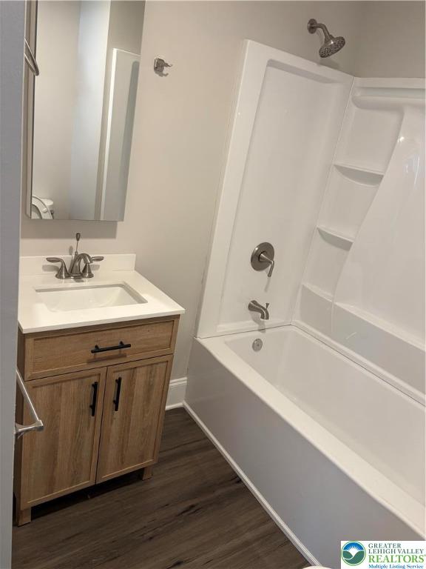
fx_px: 427
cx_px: 213
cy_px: 284
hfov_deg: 53.1
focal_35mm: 26
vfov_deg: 67.3
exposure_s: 1/60
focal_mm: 5.96
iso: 125
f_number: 1.6
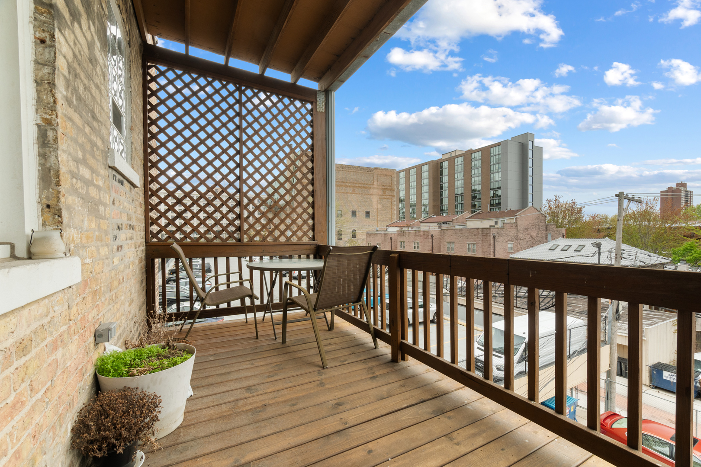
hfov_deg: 100.4
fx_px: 292
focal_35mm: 15
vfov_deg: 77.3
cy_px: 234
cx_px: 350
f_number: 9
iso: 400
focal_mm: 10
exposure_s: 1/25
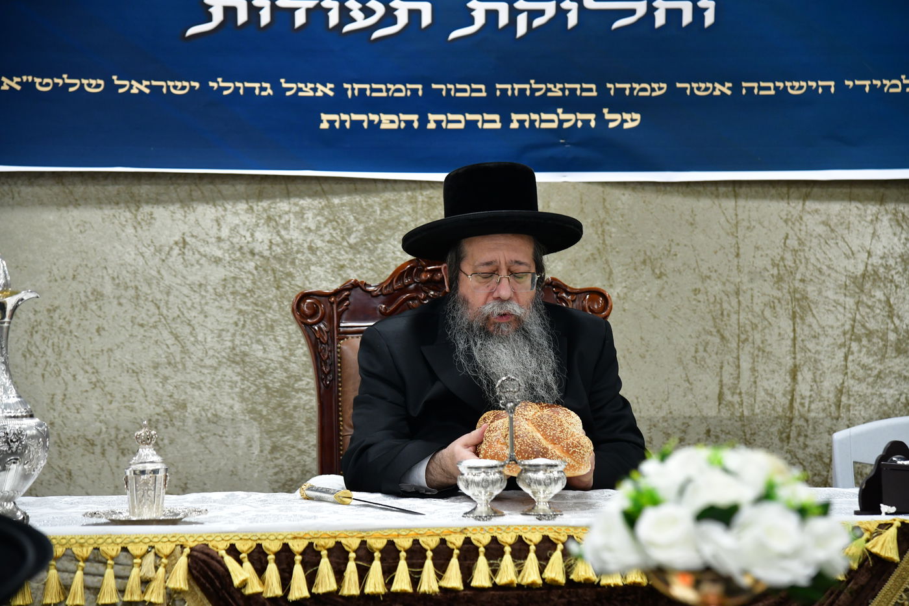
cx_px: 454
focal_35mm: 98
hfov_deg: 20.8
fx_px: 2474
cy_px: 303
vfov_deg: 14.0
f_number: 5.6
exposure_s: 1/100
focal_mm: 98
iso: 2000
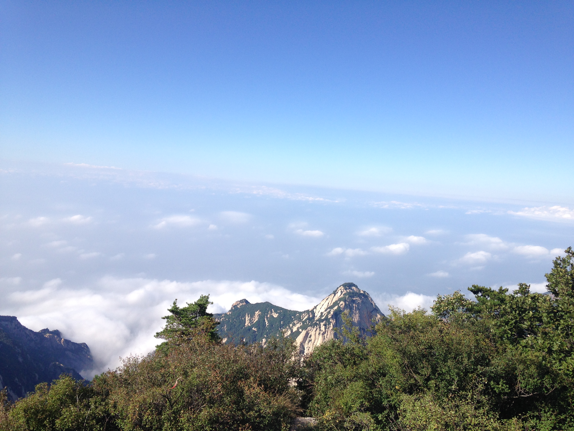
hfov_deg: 55.4
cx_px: 287
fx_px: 547
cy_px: 216
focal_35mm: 33
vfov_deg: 42.9
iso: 50
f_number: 2.4
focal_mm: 4.12
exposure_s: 1/1695
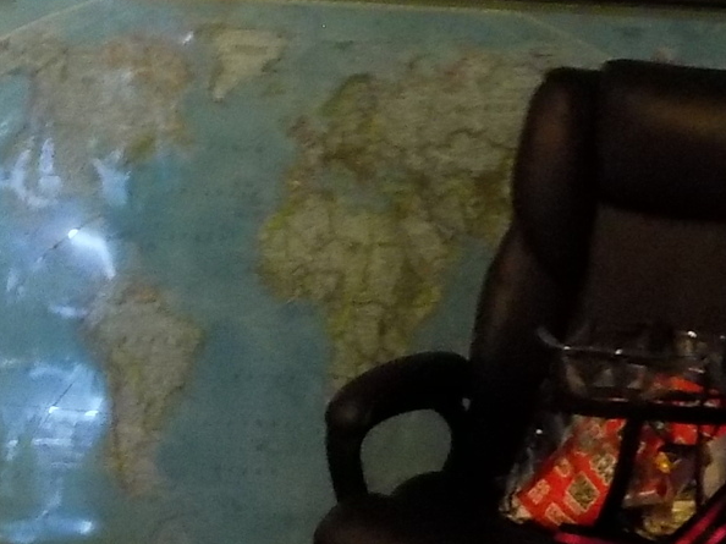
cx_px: -220
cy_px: 432
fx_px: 2495
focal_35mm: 119
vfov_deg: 12.4
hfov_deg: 15.7
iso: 400
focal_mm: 4
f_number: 3.1
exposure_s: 1/13
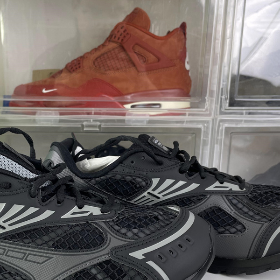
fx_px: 421
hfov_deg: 36.3
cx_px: 84
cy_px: 200
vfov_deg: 36.2
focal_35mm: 46
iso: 32
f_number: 1.6
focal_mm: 4.2
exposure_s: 1/100
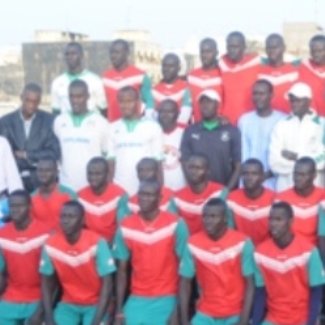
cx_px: 317
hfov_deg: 18.4
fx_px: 977
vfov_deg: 18.9
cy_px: 197
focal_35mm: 92
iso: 200
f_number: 4
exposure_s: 1/320
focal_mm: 28
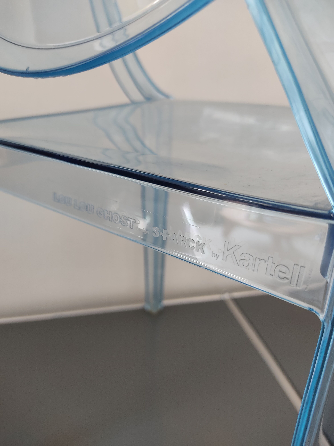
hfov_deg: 53.1
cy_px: 223
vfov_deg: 67.3
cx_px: 167
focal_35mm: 26
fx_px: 334
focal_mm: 4.74
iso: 1283
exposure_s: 1/33
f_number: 1.79
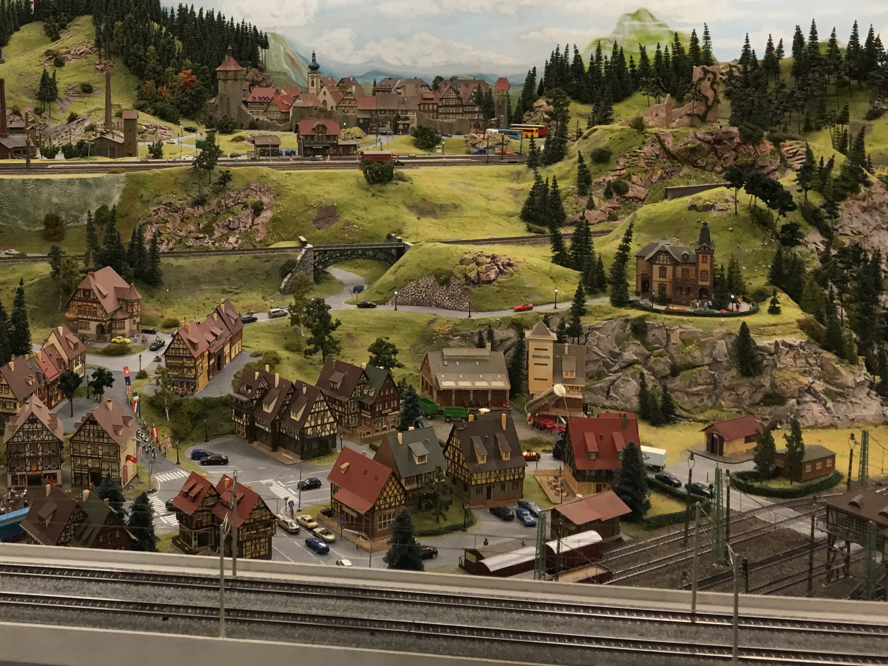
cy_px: 160
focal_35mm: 47
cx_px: 182
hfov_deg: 38.9
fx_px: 1206
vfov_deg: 30.3
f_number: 2.2
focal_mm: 4.15
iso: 32
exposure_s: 1/17
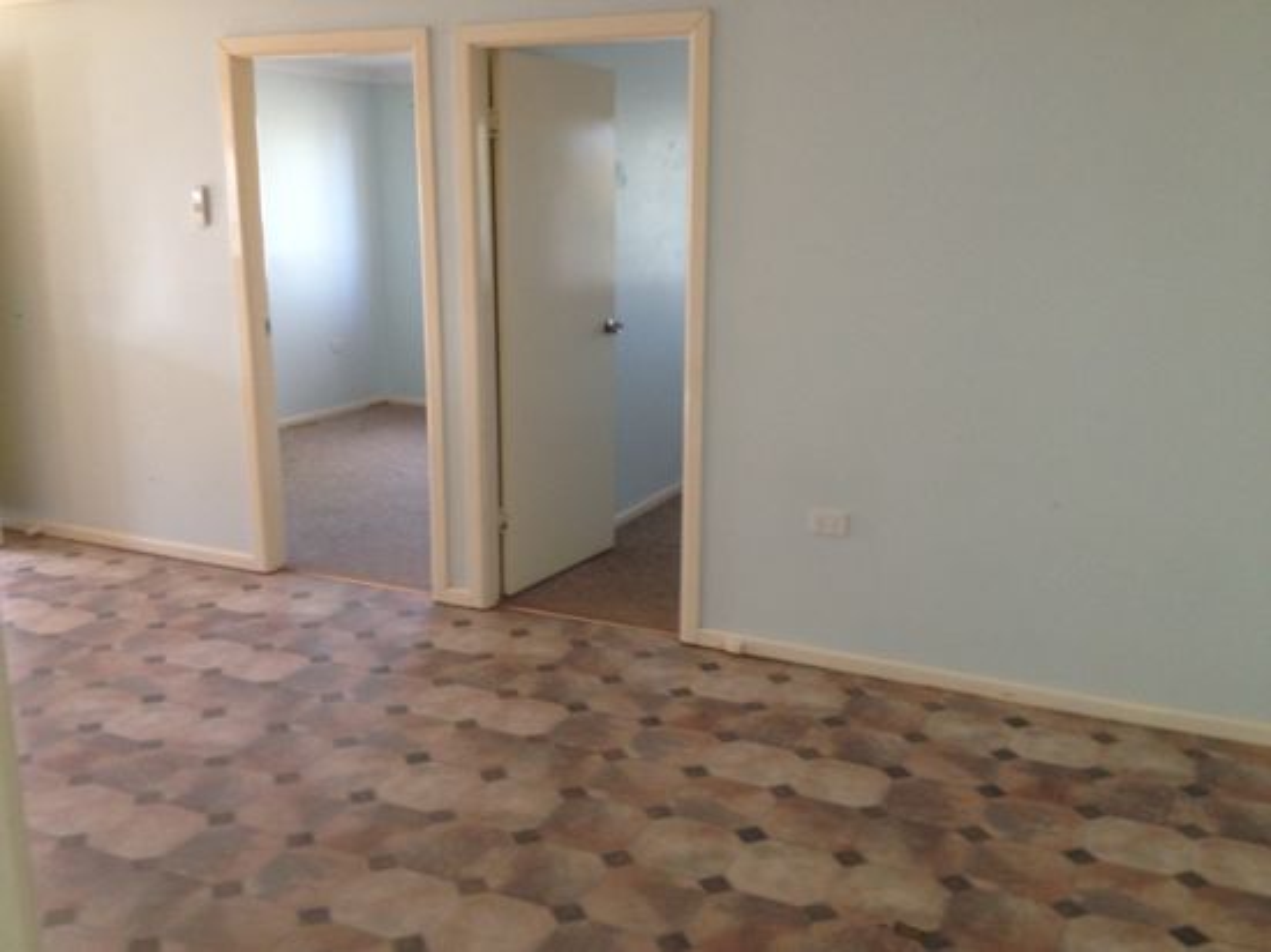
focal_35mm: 35
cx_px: 636
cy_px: 476
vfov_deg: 40.7
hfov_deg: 52.6
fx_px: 1285
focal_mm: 4.28
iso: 125
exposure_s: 1/20
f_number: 2.4
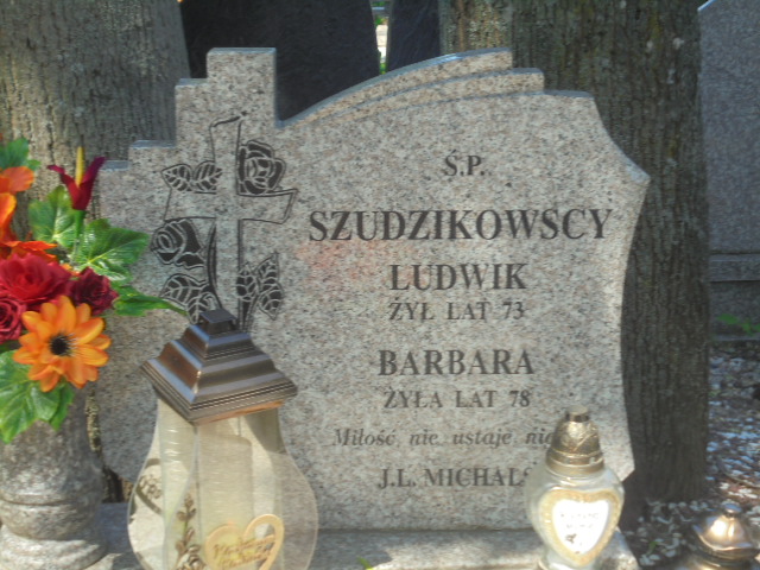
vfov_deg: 26.1
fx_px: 1229
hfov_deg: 34.3
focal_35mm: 56
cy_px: 285
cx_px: 380
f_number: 5.2
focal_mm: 10.1
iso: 100
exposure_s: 1/125
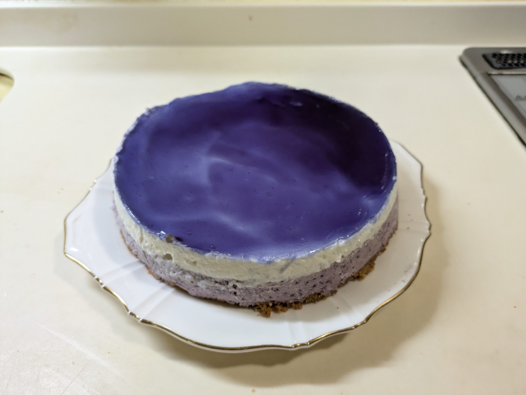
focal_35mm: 25
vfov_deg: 54.9
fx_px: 380
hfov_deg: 69.4
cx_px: 263
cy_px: 198
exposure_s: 1/100
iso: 636
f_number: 1.89
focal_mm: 5.43
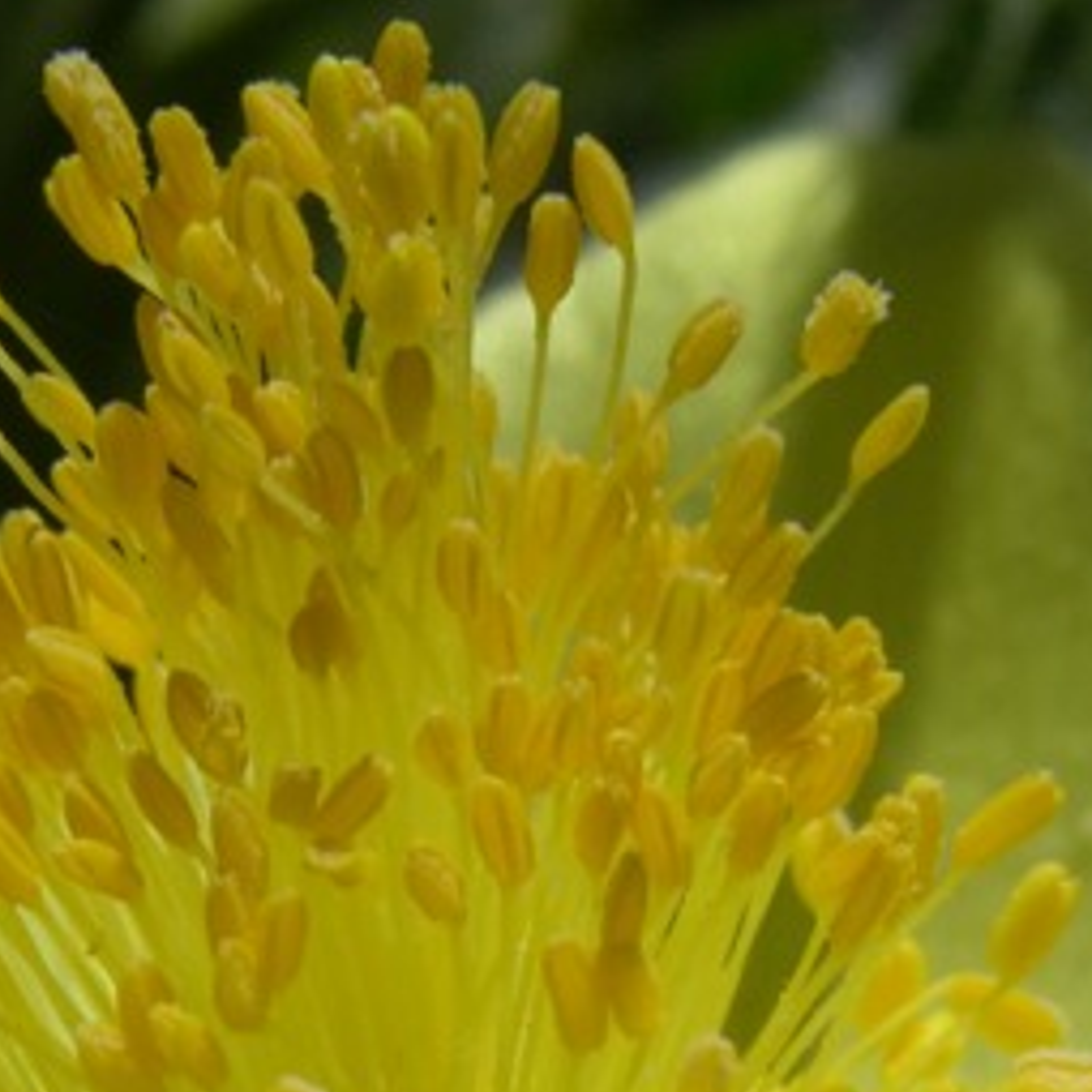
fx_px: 8851
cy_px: 1092
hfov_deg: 7.1
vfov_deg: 7.0
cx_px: 505
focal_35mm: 248
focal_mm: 17.8
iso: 50
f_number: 7.4
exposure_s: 1/330
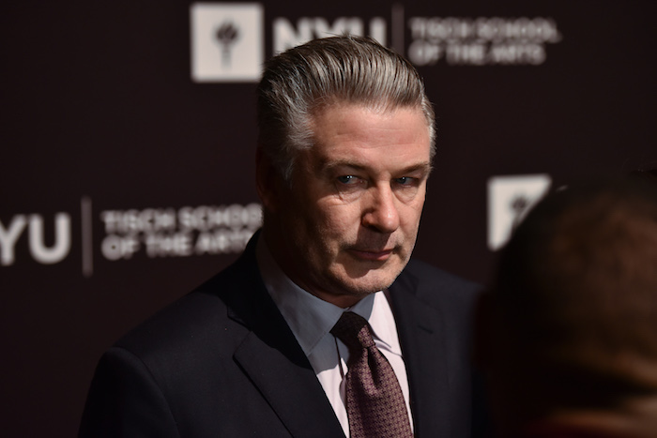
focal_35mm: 110
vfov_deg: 12.5
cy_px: 219
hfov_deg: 18.6
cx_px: 328
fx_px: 2008
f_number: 3.2
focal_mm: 110
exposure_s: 1/250
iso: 1250
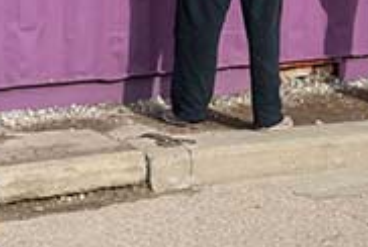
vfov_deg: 8.6
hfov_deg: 13.3
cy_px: -232
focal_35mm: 153
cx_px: 76
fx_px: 1567
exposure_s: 1/400
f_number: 9
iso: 250
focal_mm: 36
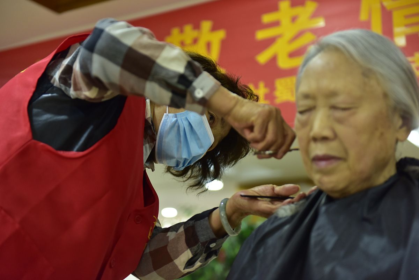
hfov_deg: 32.4
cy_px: 140
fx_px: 722
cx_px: 210
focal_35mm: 62
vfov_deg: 21.9
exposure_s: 1/100
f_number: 2.8
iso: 1250
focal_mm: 62
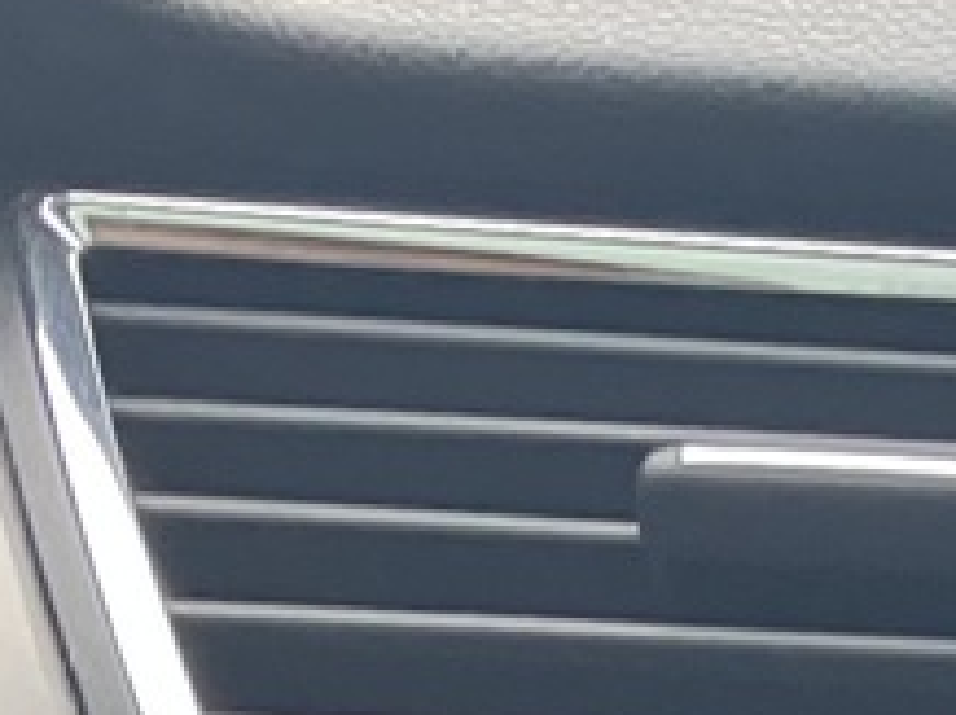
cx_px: 1991
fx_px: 5104
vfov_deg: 7.0
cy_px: 2268
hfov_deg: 9.8
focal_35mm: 185
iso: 125
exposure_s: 1/56
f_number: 1.8
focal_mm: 3.99
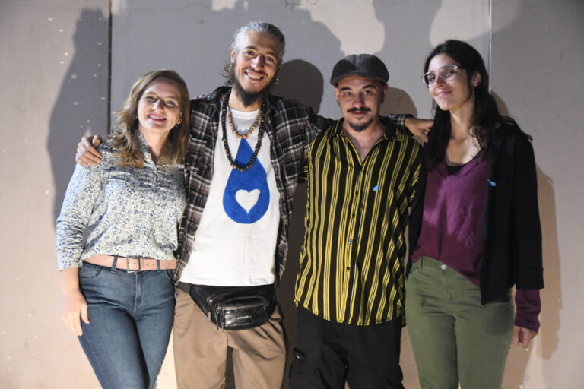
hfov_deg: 38.9
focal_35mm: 51
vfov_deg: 26.5
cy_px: 194
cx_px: 292
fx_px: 827
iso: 5000
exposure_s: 1/80
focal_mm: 34
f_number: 2.8
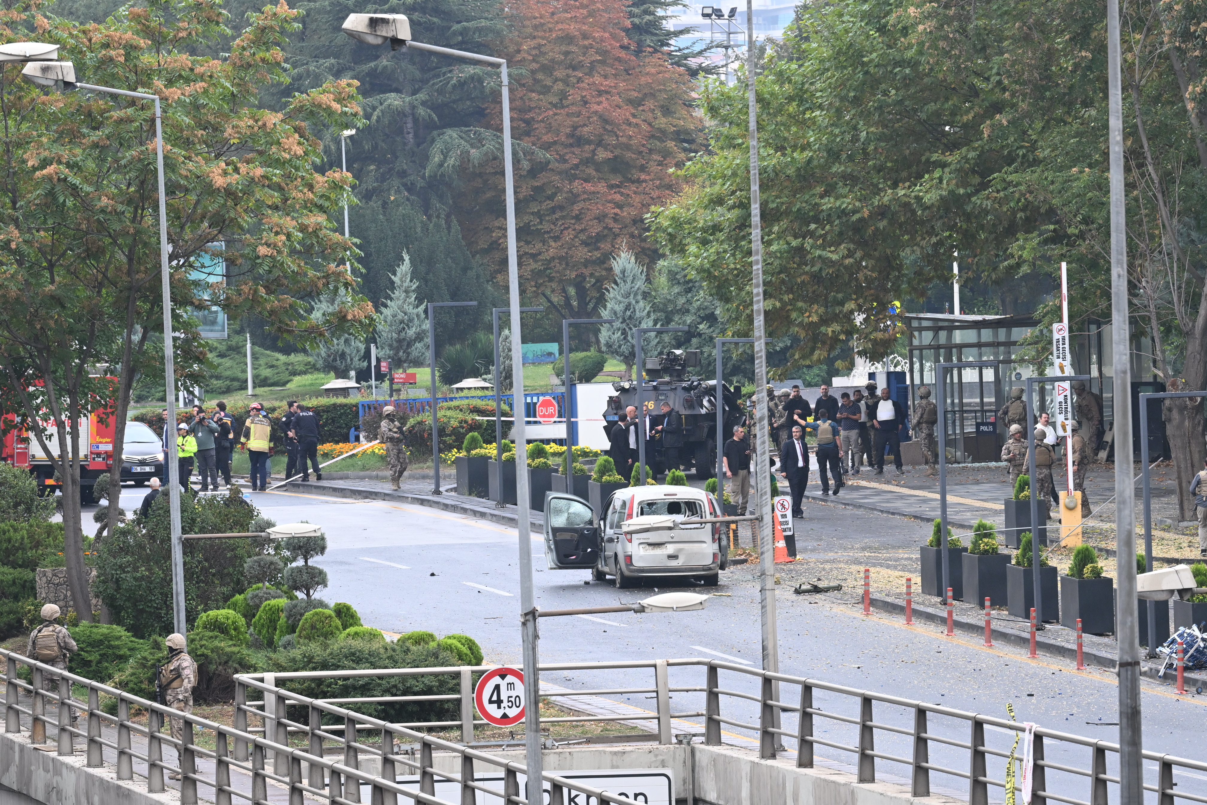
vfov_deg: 4.6
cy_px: 402
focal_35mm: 300
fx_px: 10058
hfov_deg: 6.9
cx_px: 604
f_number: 8
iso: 800
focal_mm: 200
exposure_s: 1/200
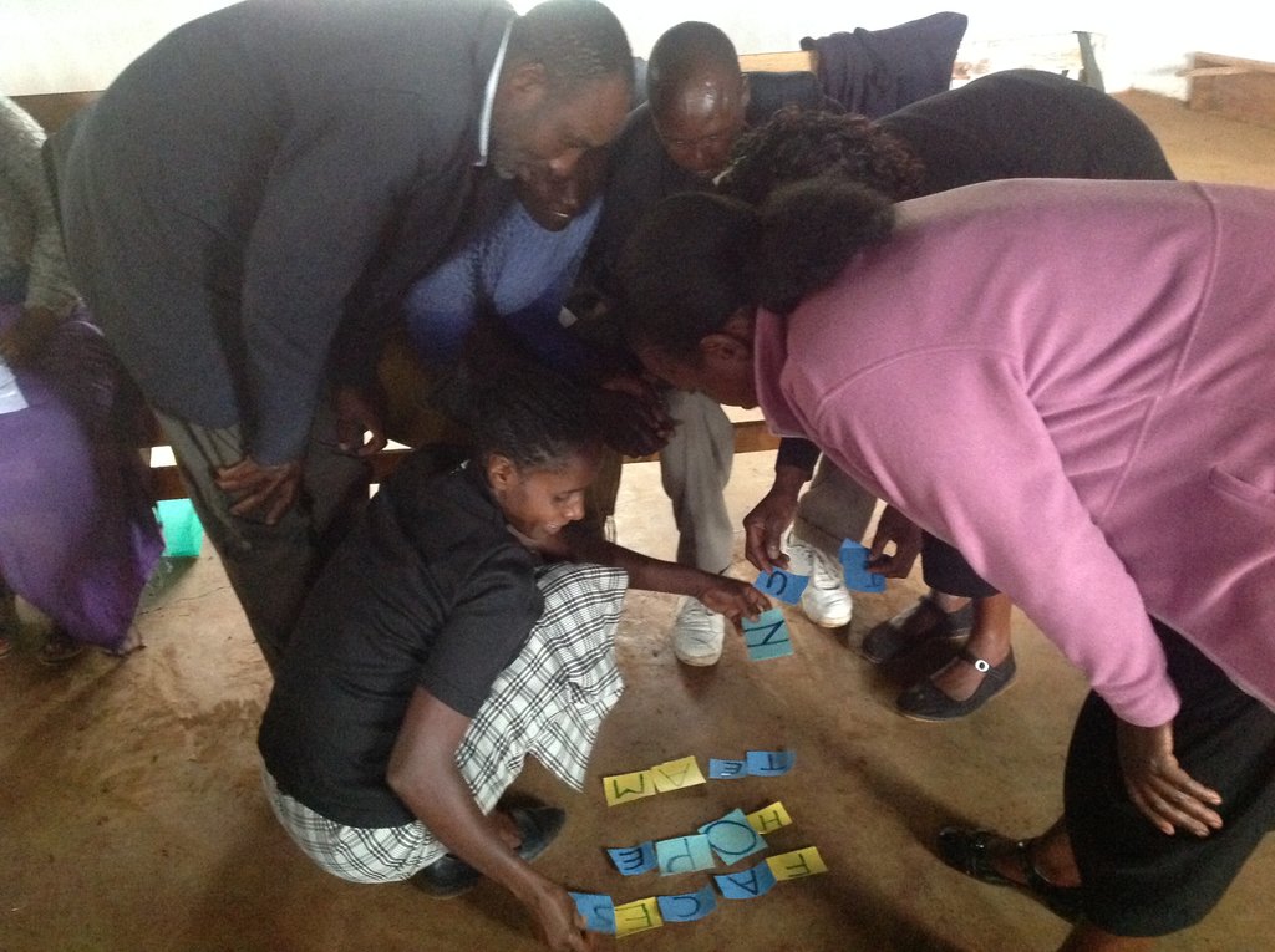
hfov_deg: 52.7
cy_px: 476
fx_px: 1287
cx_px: 638
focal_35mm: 35
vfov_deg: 40.6
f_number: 2.4
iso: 800
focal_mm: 4.28
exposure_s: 1/15
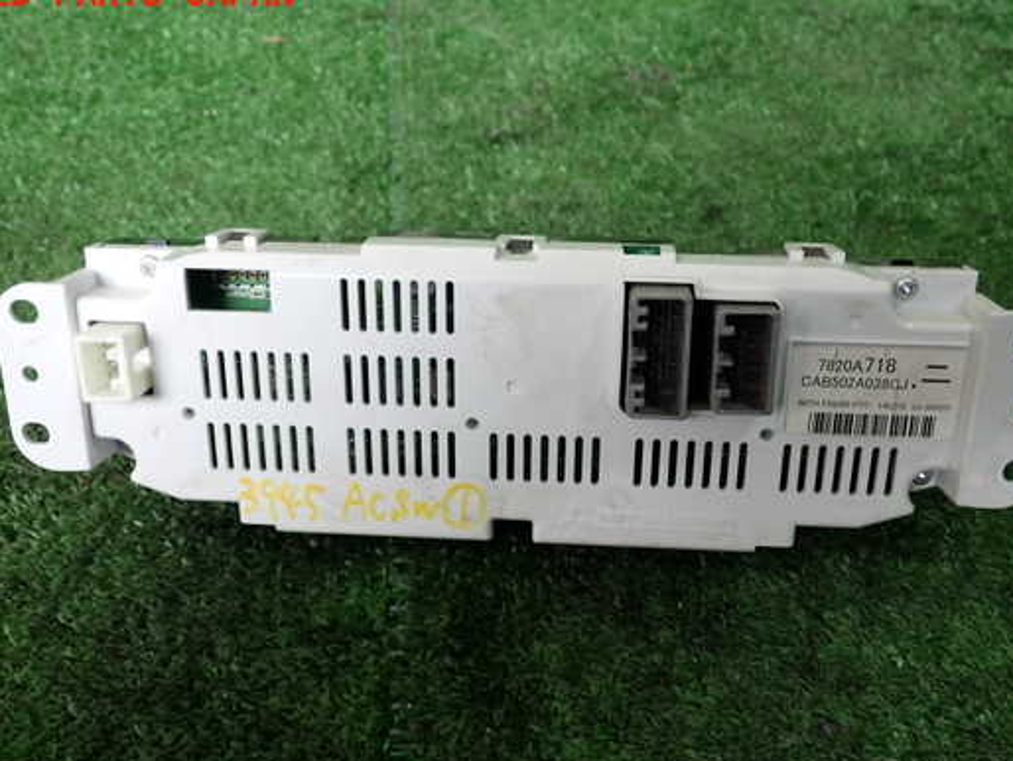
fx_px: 1025
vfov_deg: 40.7
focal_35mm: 35
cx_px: 526
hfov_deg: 52.6
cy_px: 412
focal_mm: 5.4
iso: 200
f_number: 2.3
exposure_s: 1/50
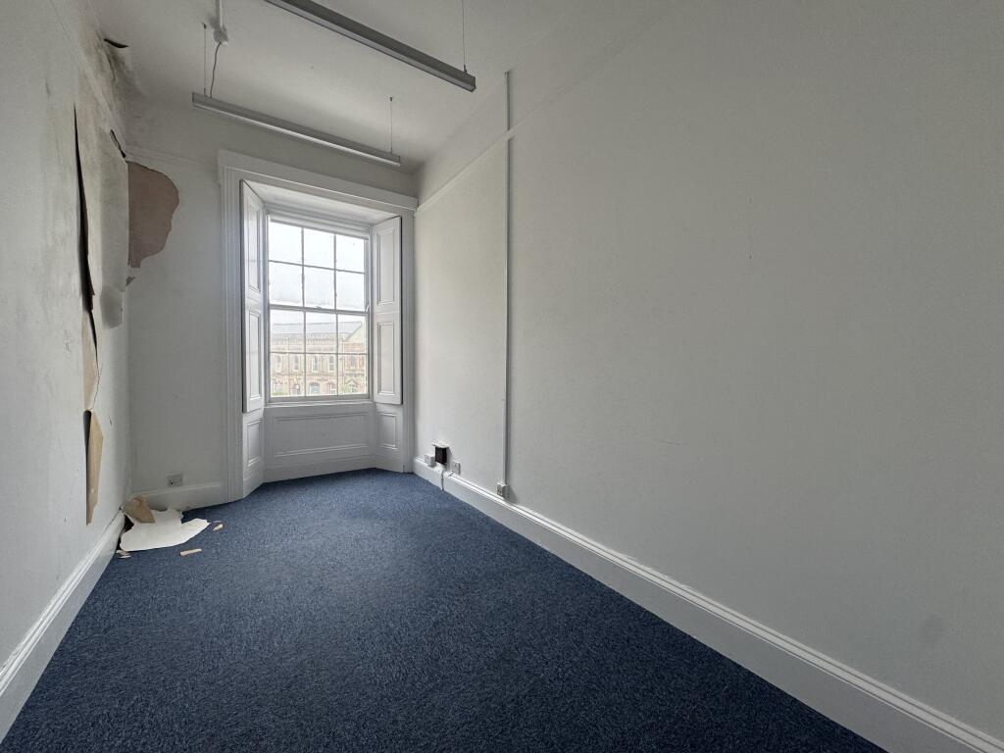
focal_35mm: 14
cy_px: 376
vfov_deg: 85.7
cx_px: 502
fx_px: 406
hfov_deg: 102.1
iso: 125
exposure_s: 1/99
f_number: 2.2
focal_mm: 2.22
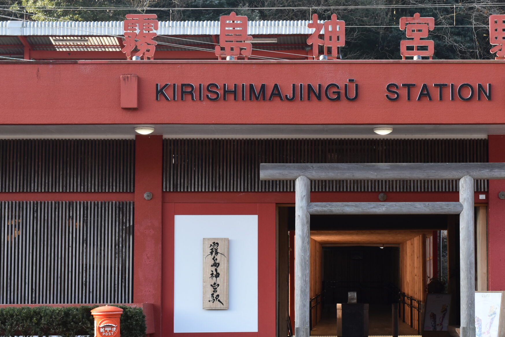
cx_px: 361
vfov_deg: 15.5
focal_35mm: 88
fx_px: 1235
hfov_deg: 23.0
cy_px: 212
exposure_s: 1/200
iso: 400
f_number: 7.1
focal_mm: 40
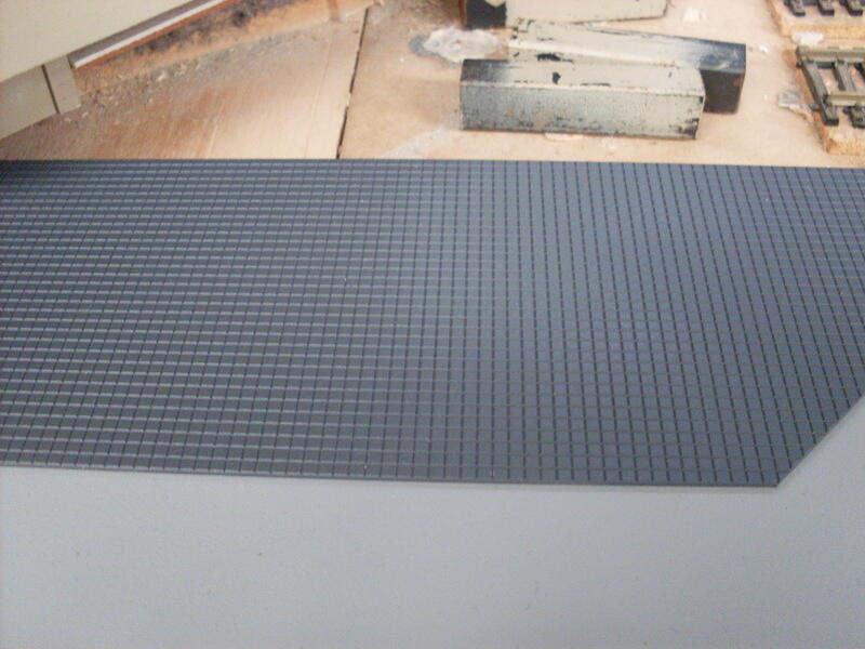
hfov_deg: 49.0
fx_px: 950
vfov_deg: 37.7
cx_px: 432
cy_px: 324
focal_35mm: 38
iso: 200
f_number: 2.8
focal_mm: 6.3
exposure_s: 1/30
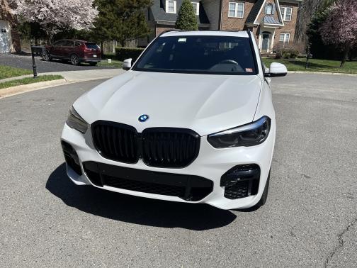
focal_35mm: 26
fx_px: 268
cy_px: 134
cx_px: 178
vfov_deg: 53.1
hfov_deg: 67.3
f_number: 1.6
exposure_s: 1/6173
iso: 50
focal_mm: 5.1
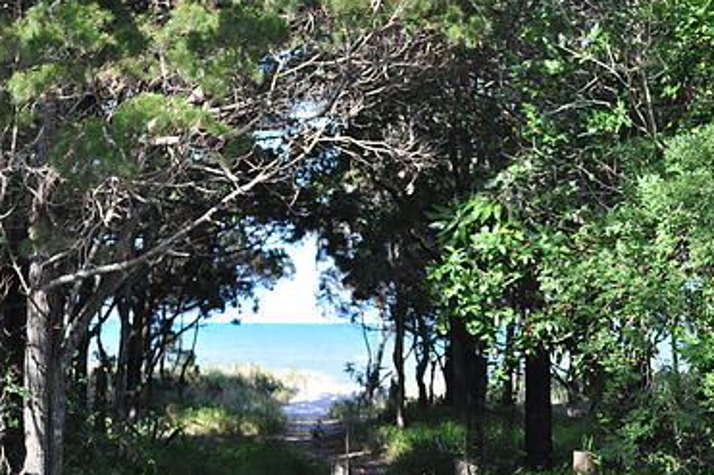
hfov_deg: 15.7
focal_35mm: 131
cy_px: 334
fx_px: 2597
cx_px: 354
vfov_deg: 10.4
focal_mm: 60
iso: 400
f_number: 5
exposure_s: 1/400
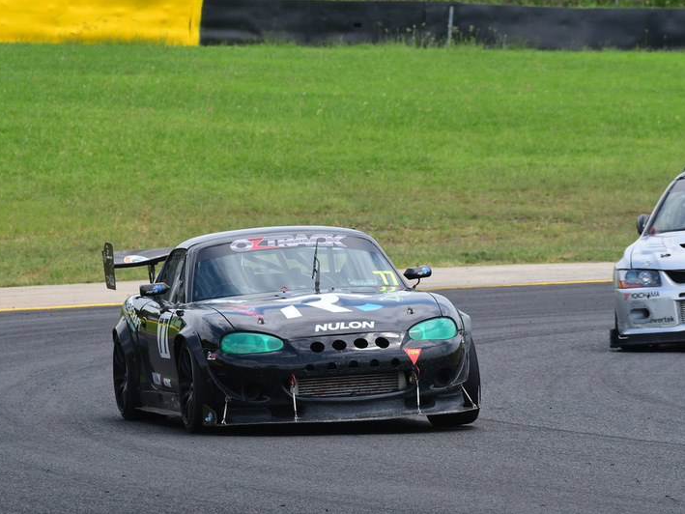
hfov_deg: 4.9
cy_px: 257
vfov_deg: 3.7
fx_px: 8055
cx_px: 372
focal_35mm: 407
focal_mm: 250
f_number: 11
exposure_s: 1/640
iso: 640
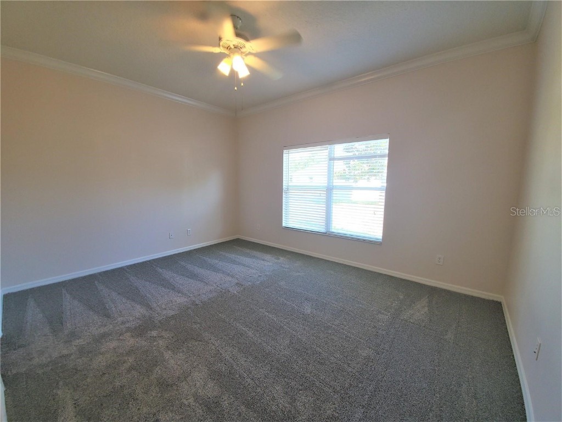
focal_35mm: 13
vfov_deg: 89.9
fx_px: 211
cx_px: 281
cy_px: 211
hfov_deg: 106.2
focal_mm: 1.8
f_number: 2.2
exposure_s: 1/60
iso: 64
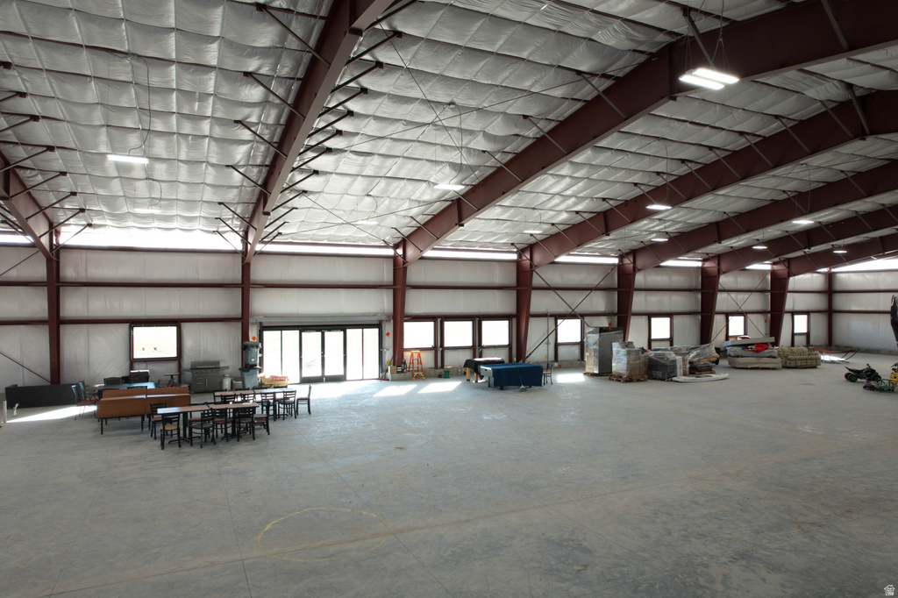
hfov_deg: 78.6
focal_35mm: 22
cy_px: 299
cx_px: 449
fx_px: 549
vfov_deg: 57.2
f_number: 2.8
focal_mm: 8.38
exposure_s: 1/90
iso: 100
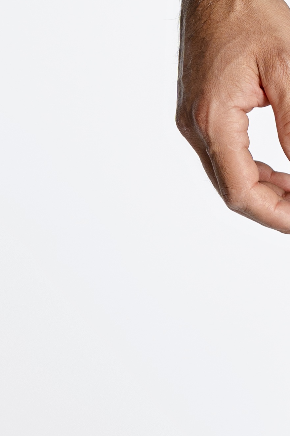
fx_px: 5472
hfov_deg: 3.0
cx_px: 634
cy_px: 505
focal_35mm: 453
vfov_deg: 4.5
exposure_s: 1/200
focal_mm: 85
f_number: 7.1
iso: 100
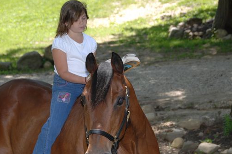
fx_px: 918
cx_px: 111
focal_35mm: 143
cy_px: 94
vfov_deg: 9.6
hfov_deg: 14.4
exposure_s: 1/125
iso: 100
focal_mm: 75
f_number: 5
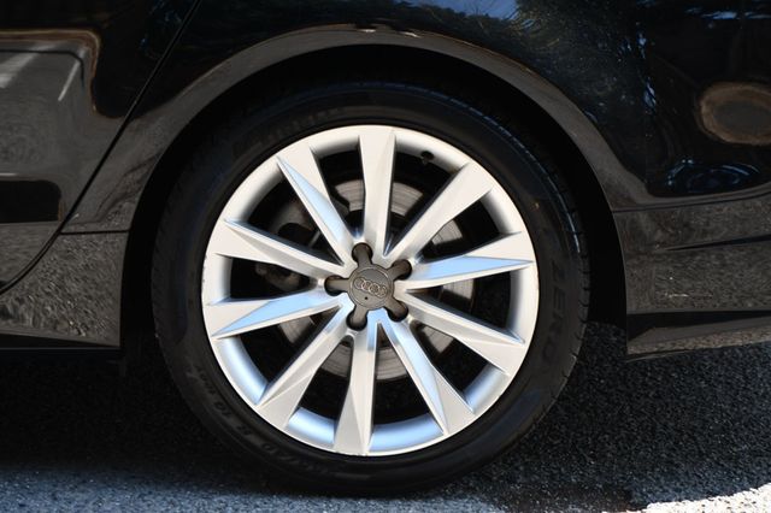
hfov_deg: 14.0
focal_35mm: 147
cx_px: 386
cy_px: 256
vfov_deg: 9.3
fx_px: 3146
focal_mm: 98
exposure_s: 1/250
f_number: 5.6
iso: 280
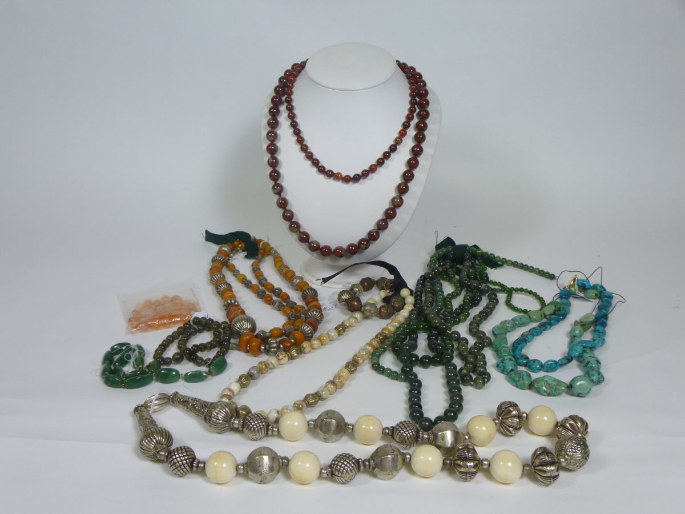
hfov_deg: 54.0
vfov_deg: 41.8
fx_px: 673
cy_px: 257
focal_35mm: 34
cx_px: 342
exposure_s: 1/60
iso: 125
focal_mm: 6
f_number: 3.5
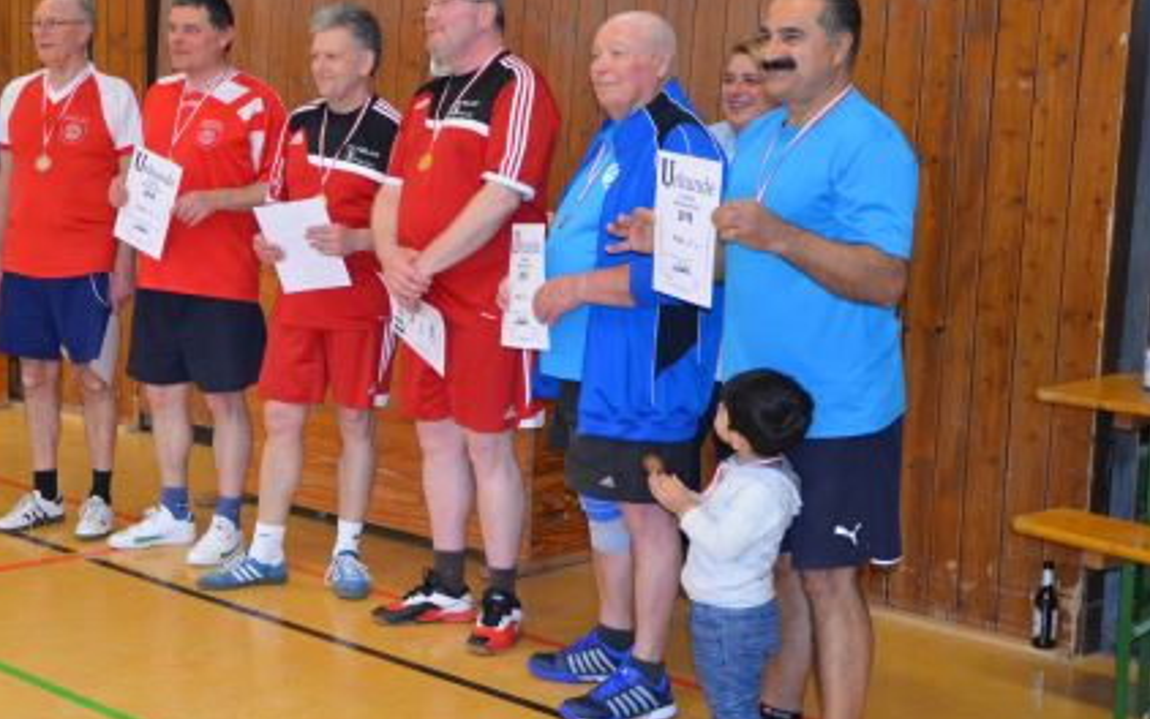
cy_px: 355
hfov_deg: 31.1
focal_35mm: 65
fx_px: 2038
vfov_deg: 20.0
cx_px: 335
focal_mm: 30
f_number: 4.2
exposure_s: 1/60
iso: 1000
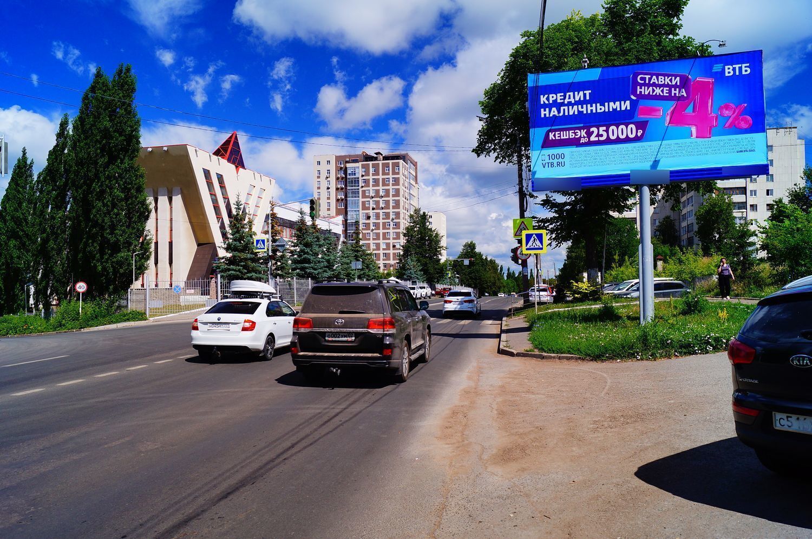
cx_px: 406
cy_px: 270
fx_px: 608
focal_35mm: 27
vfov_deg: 47.8
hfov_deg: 67.5
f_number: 7.1
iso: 100
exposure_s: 1/250
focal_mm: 18
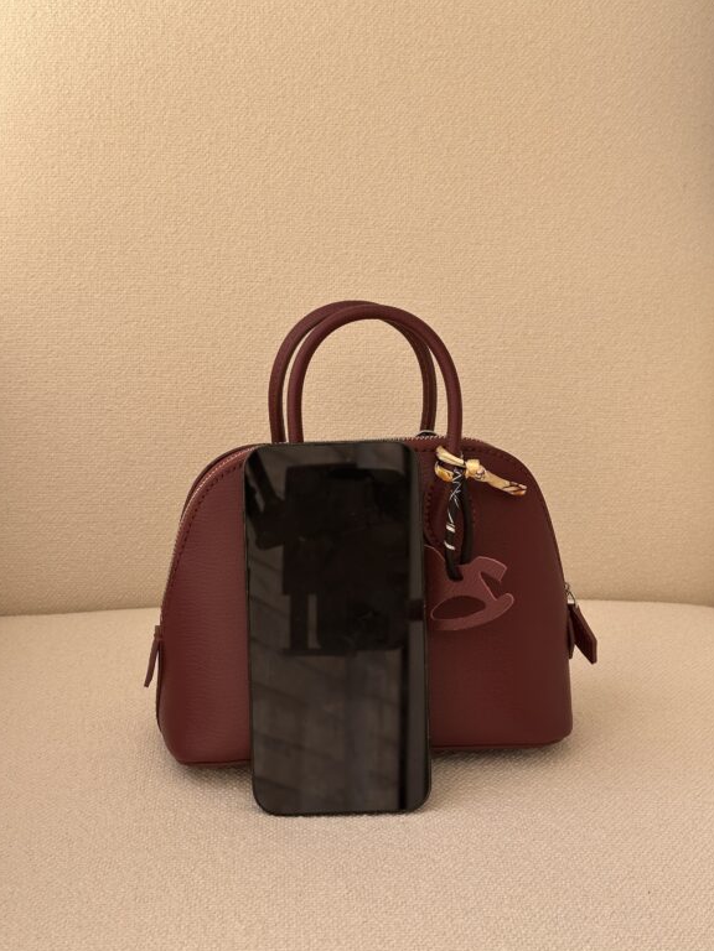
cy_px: 492
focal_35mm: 50
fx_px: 1375
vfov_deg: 38.2
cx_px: 359
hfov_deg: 29.1
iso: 50
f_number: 1.78
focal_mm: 6.86
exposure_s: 1/180
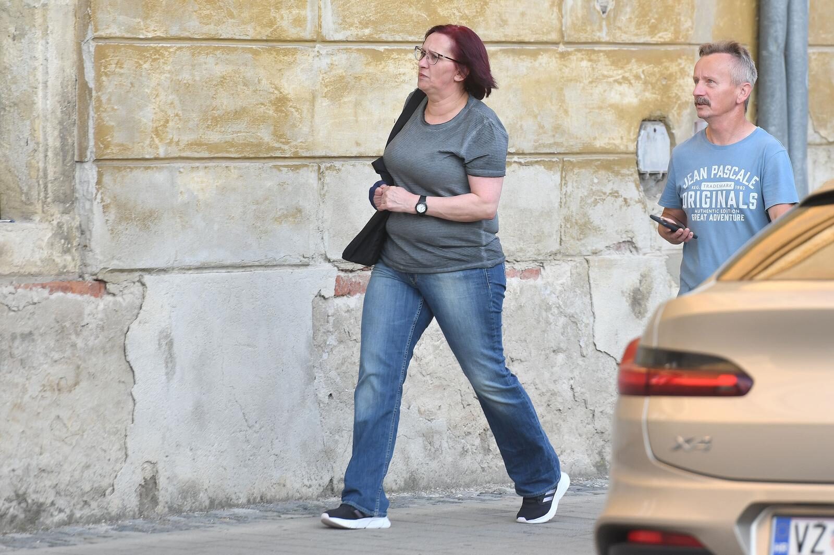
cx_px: 417
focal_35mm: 200
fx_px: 4632
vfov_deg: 6.9
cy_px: 278
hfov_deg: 10.3
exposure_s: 1/400
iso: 180
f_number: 5
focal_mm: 200
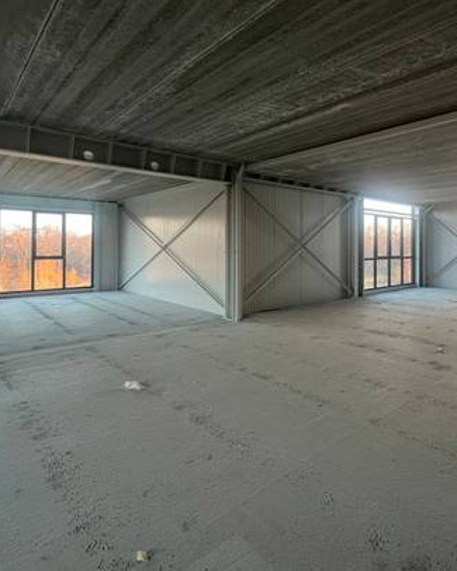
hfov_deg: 67.7
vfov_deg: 79.9
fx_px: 338
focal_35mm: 20
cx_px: 266
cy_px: 246
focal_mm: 1.57
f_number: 1.8
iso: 160
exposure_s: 1/99
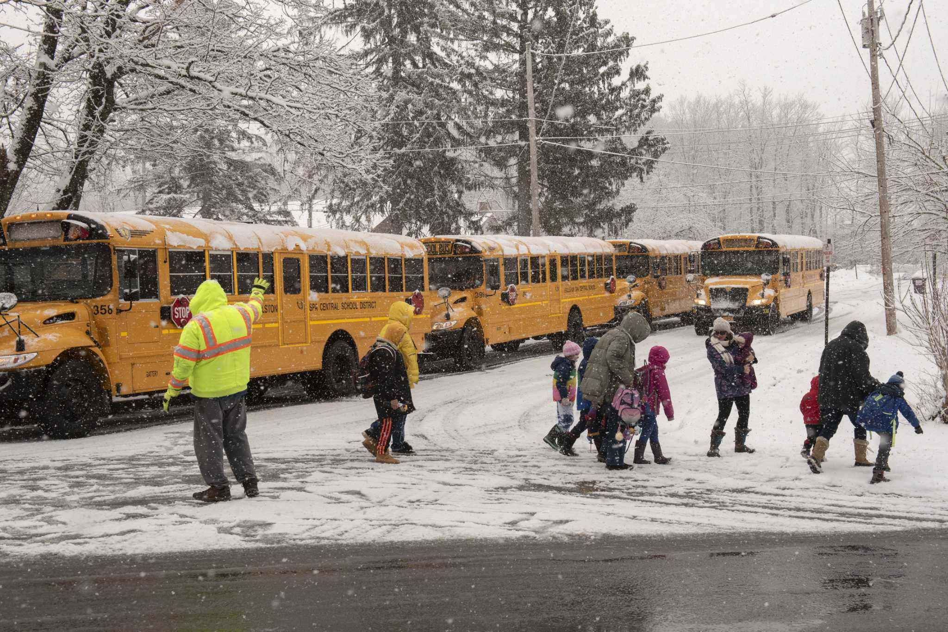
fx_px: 1264
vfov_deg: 28.1
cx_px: 474
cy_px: 316
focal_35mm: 48
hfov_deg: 41.1
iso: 2000
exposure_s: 1/800
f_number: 11
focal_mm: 48
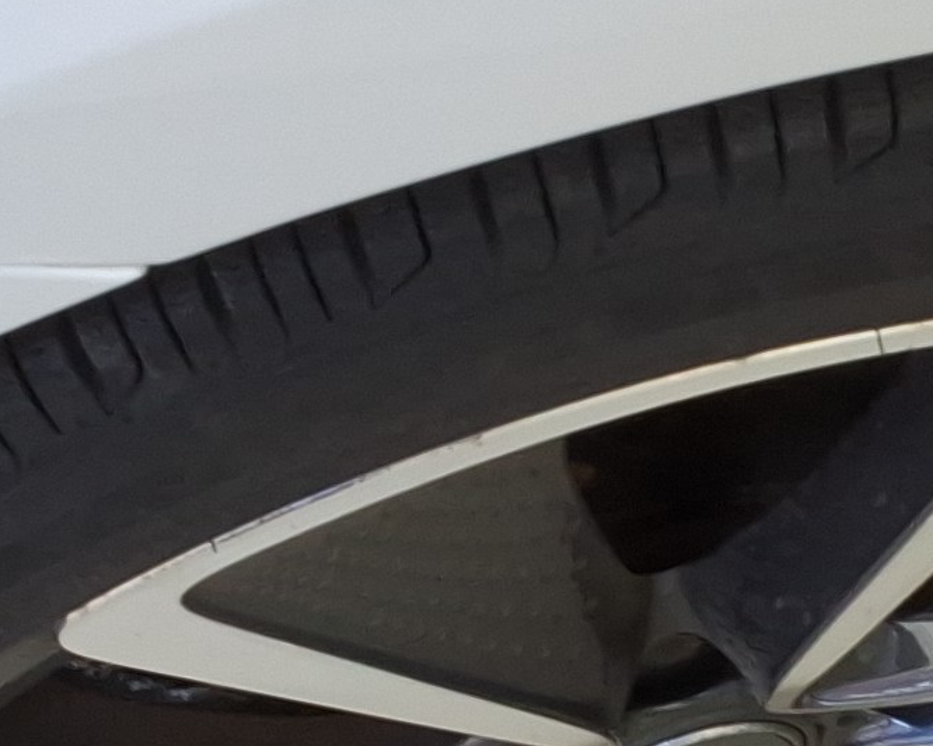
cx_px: 734
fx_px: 3701
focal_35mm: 134
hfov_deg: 14.3
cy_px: 624
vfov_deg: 11.5
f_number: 1.9
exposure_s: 1/40
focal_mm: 2.91
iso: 62
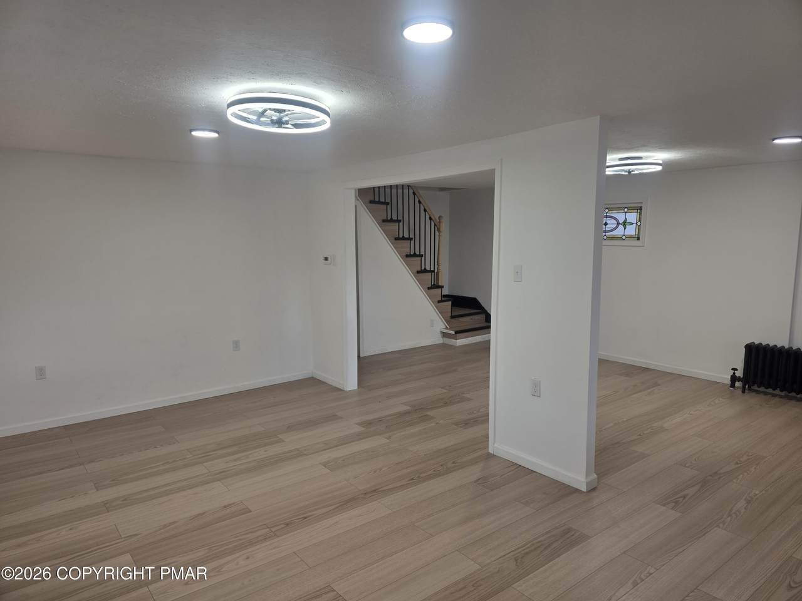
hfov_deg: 73.9
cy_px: 300
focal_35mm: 23
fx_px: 533
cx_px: 401
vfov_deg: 58.9
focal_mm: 6.3
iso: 64
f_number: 1.7
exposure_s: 1/120
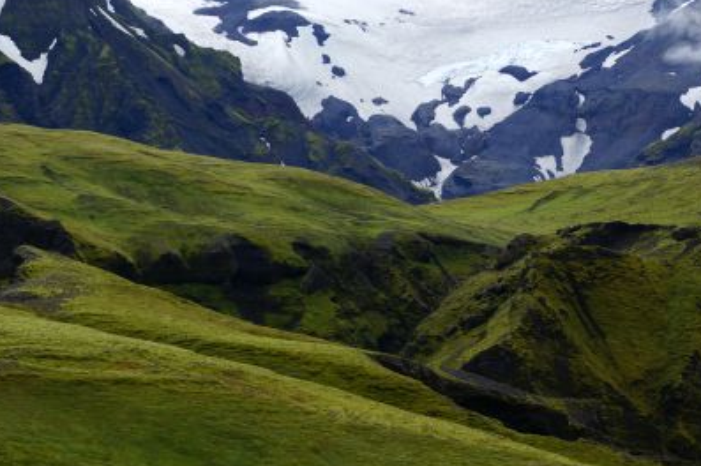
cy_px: 312
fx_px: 2624
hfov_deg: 15.1
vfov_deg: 10.1
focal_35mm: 135
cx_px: 155
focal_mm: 51
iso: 100
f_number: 9
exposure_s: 1/100
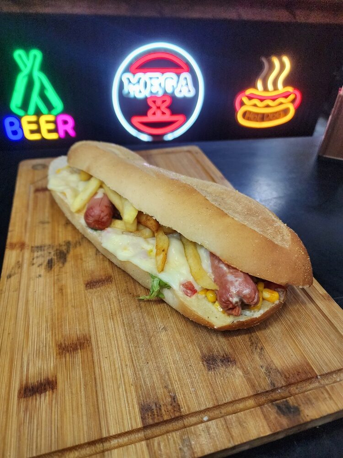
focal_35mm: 23
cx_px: 172
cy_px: 229
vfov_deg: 73.9
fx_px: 304
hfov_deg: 58.9
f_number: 1.8
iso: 250
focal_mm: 6.4
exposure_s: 1/120
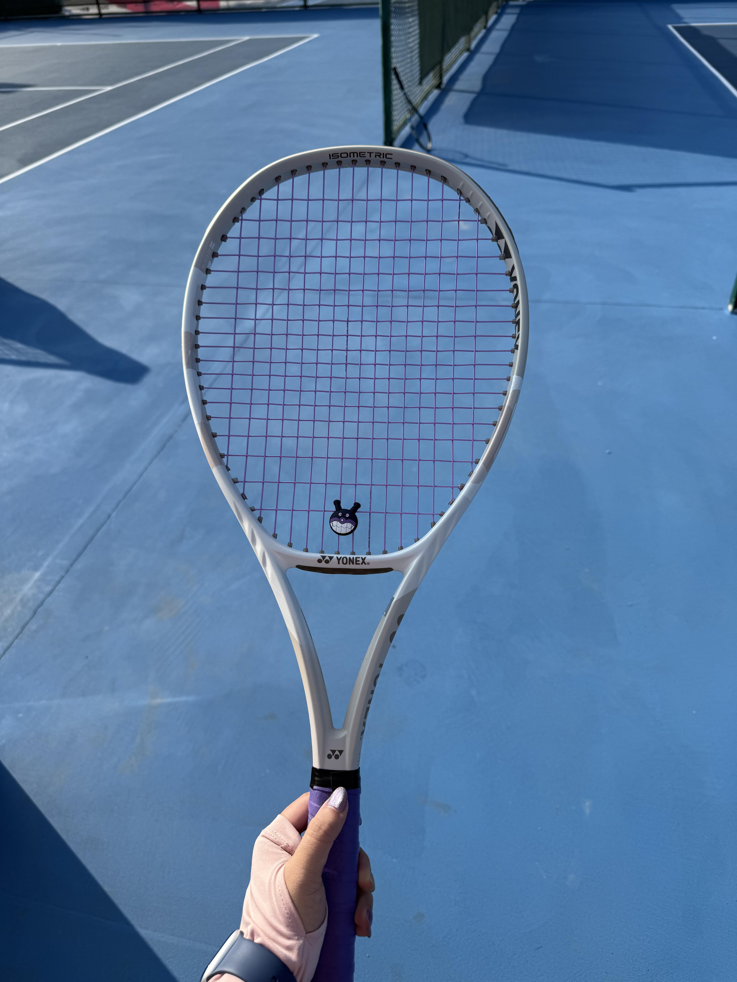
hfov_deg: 56.8
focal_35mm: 24
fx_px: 681
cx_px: 368
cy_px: 491
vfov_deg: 71.6
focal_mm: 6.76
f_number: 1.78
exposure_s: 1/3953
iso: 80
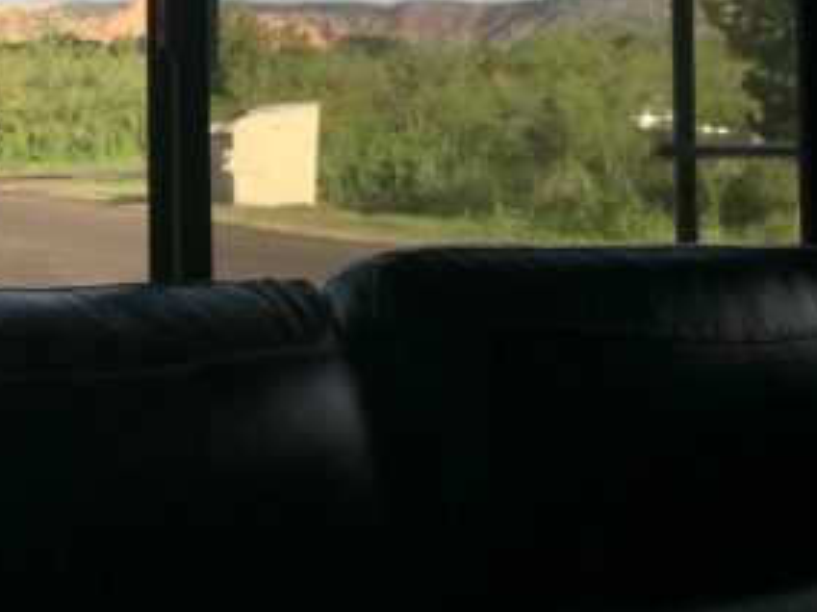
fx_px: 2477
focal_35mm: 105
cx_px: -66
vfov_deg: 13.9
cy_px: -6
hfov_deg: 18.1
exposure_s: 1/265
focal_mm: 4.15
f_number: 2.2
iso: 32
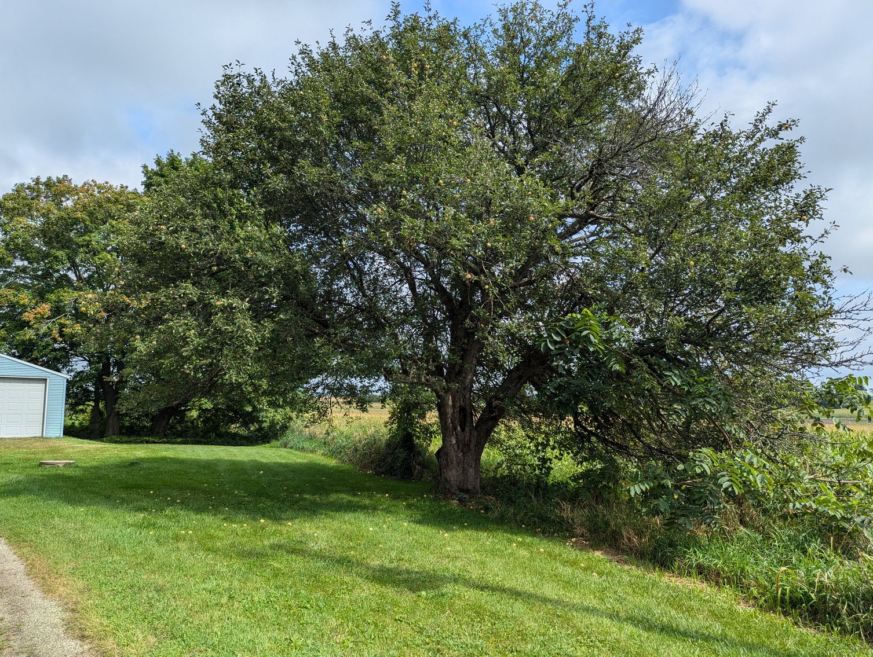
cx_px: 436
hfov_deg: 71.5
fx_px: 606
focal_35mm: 24
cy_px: 328
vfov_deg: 56.9
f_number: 1.85
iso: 51
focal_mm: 6.81
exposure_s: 1/1887
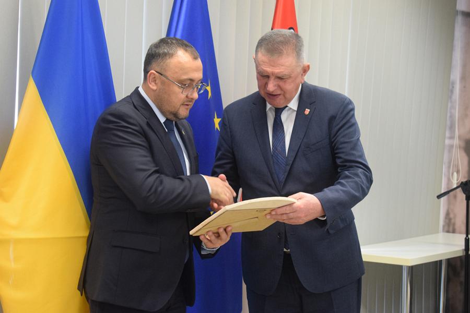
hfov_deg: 24.6
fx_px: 1077
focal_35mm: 82
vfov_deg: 16.6
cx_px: 235
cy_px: 156
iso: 2500
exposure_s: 1/60
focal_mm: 55
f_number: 5.6
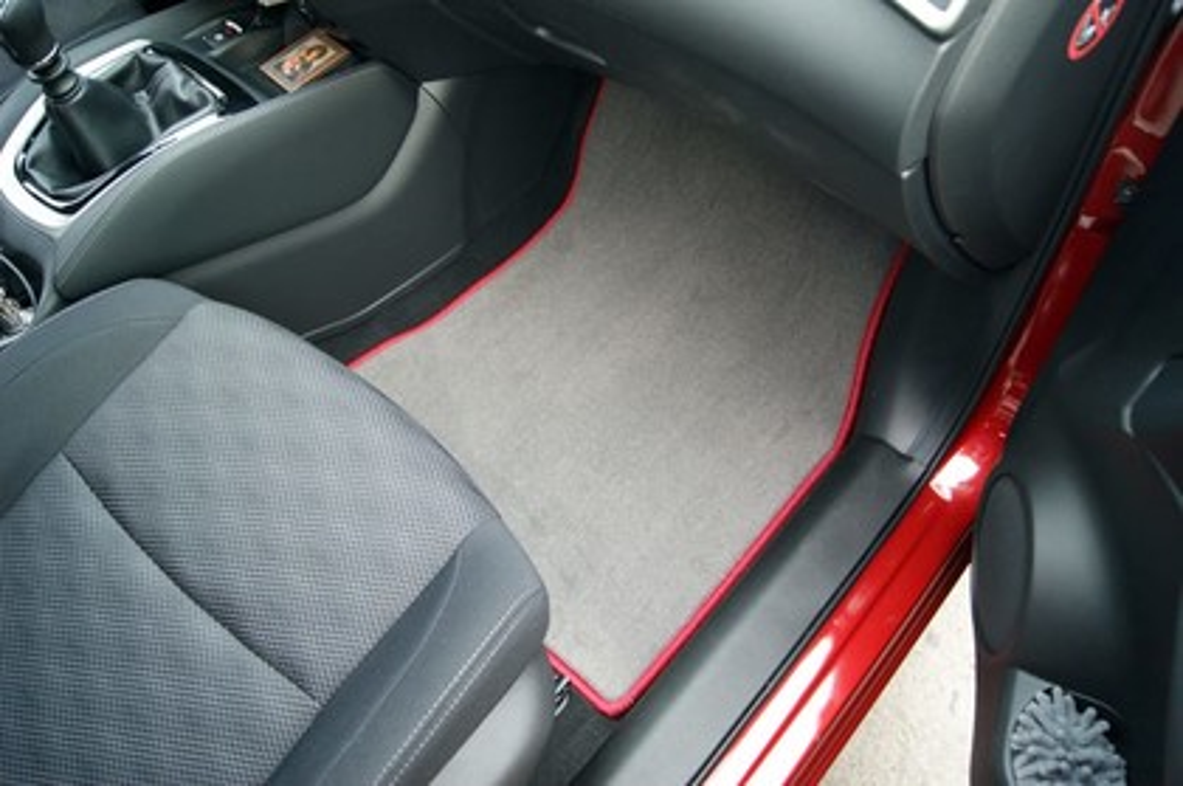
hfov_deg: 67.4
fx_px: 886
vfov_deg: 47.8
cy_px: 393
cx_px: 592
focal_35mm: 27
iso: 400
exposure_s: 1/20
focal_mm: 18
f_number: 3.5
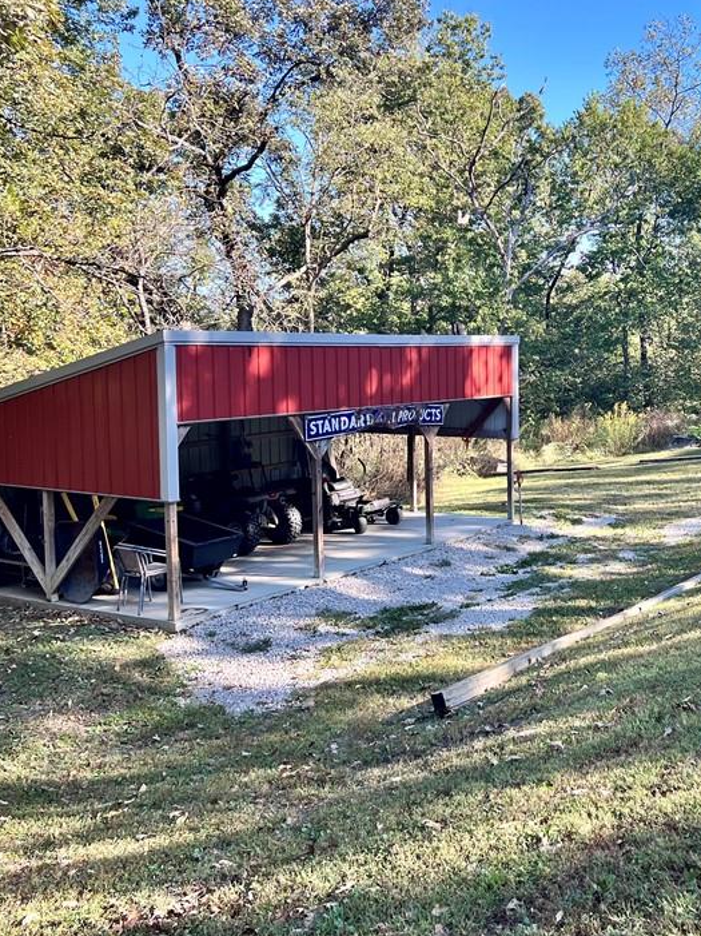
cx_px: 529
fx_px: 1027
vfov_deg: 48.9
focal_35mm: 38
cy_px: 427
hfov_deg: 36.8
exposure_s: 1/497
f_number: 1.5
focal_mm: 5.7
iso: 50
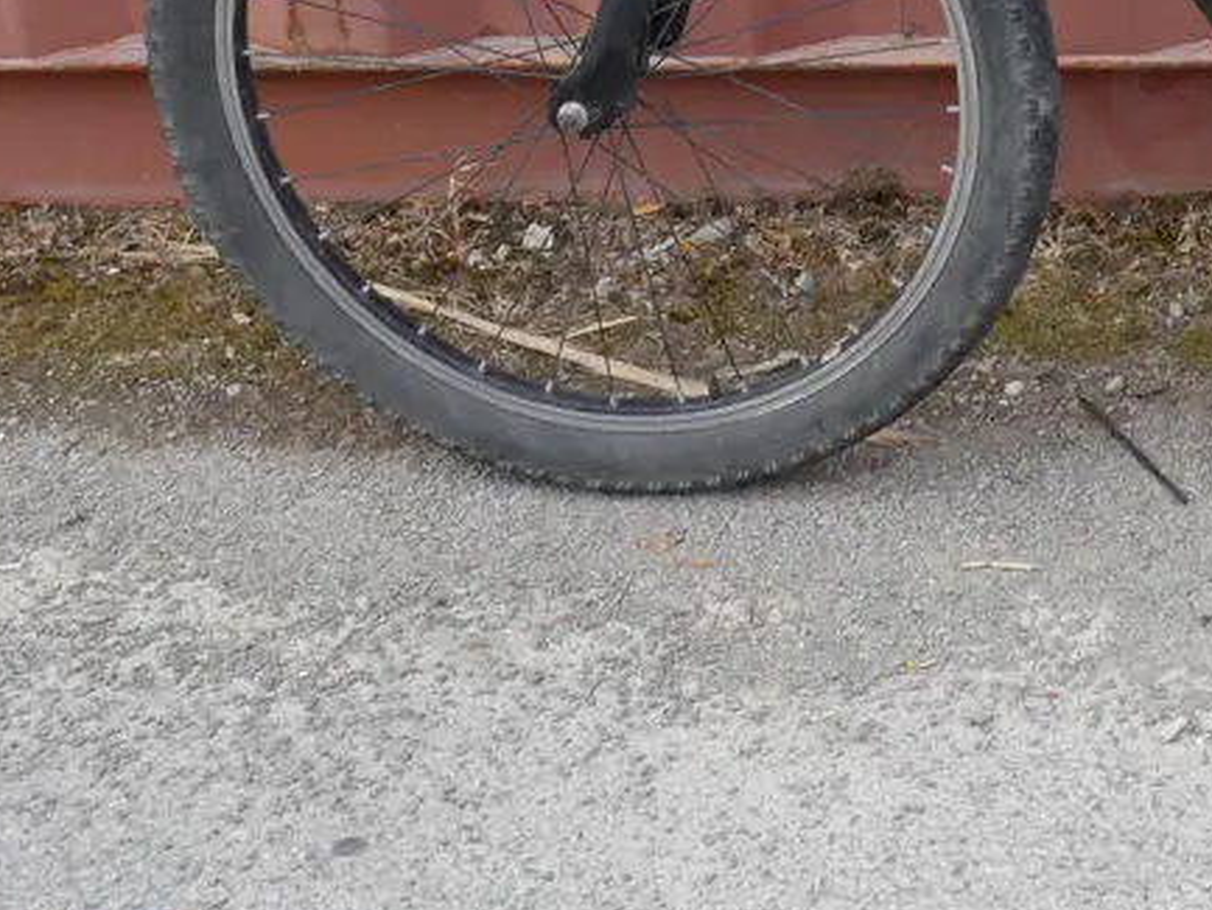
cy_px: -77
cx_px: 1408
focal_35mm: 104
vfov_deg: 13.9
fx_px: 3642
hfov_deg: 18.1
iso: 200
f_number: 5.6
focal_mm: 22
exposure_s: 1/160
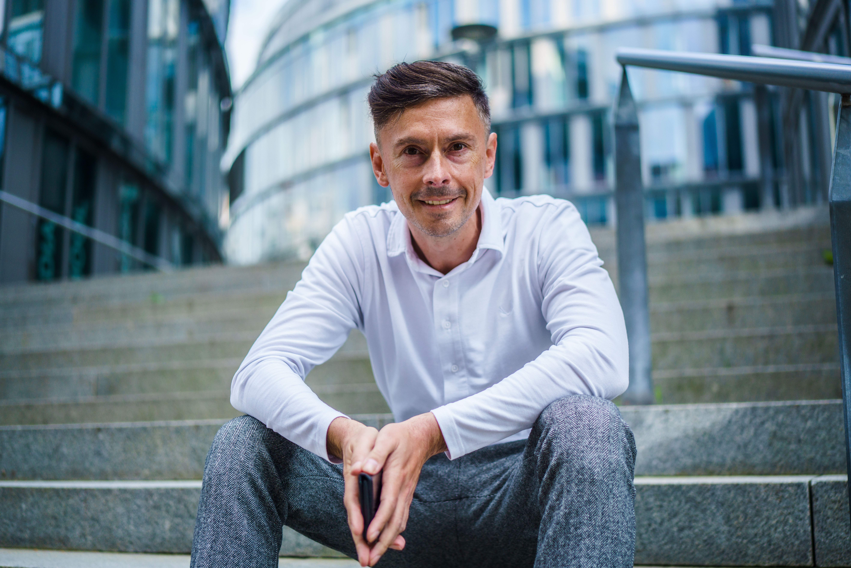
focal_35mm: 45
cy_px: 284
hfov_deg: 43.6
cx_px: 426
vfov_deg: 29.9
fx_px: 1064
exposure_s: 1/2500
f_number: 1.8
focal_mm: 45
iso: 200
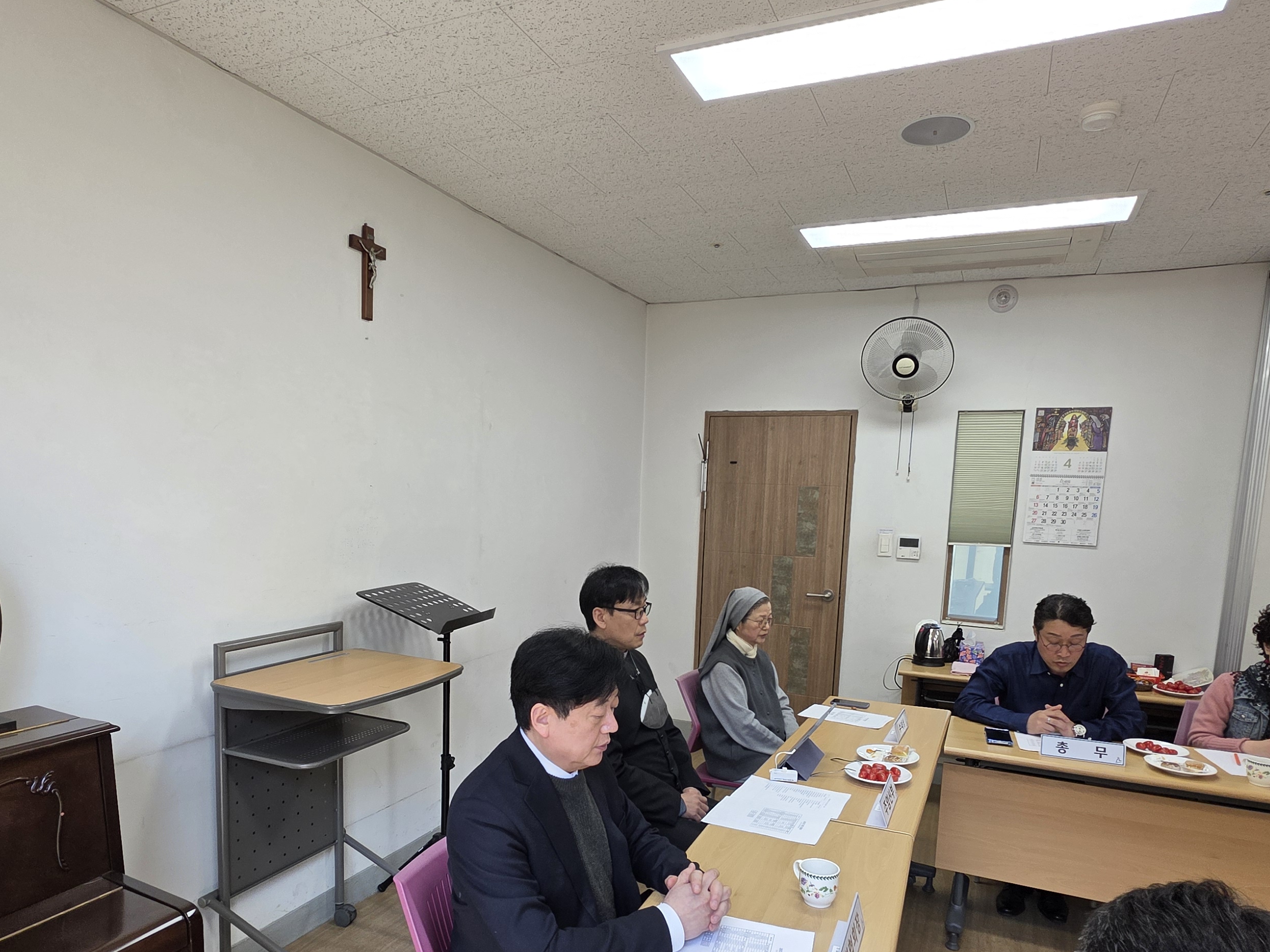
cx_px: 630
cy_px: 602
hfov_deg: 79.0
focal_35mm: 21
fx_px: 770
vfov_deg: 62.5
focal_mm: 2.2
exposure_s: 1/120
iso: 64
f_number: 1.9
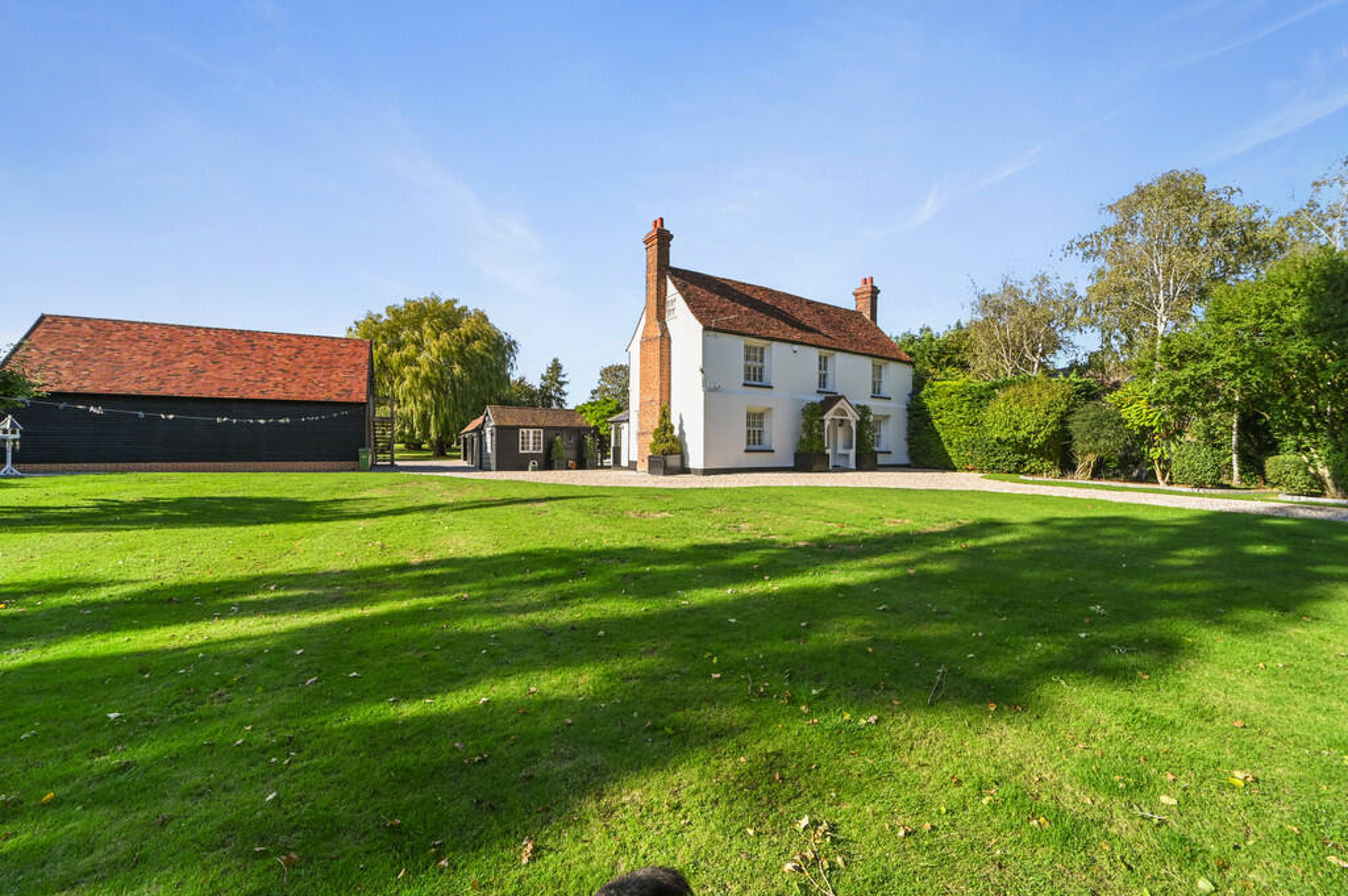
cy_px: 448
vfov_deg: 81.1
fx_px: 524
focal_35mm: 14
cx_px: 674
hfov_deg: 104.3
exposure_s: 1/640
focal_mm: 14
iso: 500
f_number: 8
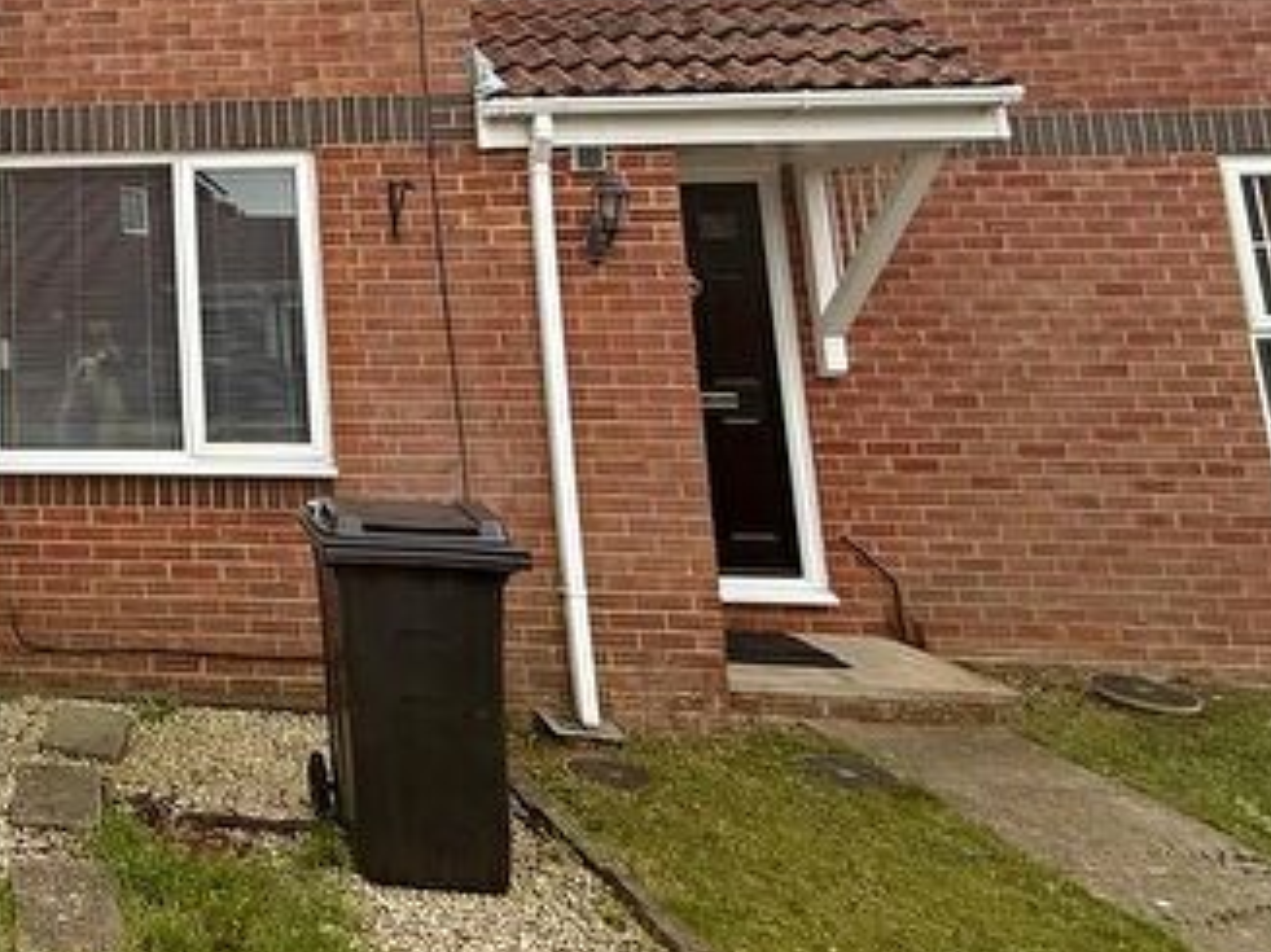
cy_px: 157
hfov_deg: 47.8
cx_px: -43
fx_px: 1101
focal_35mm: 30
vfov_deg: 44.0
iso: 50
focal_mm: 2.22
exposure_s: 1/458
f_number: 2.2
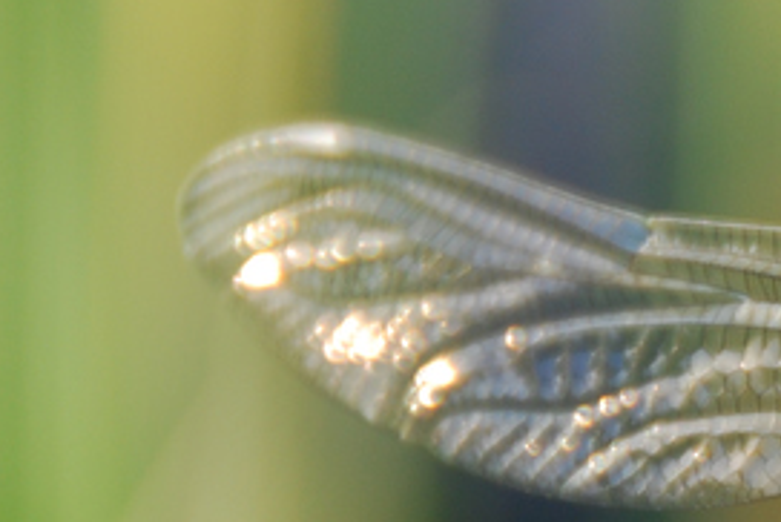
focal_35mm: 1128
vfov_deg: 1.2
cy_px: 228
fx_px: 24497
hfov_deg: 1.8
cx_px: 1286
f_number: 6.3
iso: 200
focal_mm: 200
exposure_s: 1/125
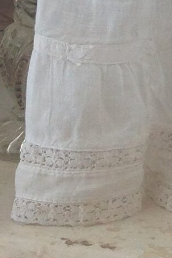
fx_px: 1420
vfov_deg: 9.4
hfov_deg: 6.5
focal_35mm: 198
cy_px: -325
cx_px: 459
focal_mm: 4.28
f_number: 2.4
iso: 64
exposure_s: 1/60
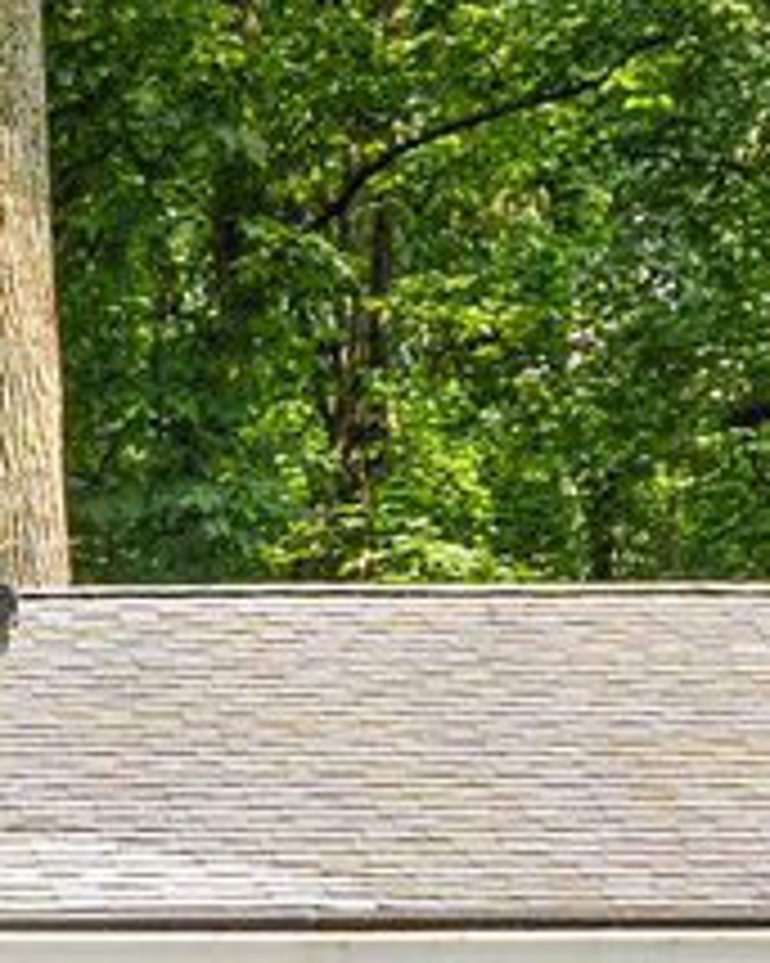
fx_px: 6157
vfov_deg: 8.9
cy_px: 623
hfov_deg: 7.1
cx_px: 104
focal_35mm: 216
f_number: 8
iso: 500
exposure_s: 1/320
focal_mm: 24
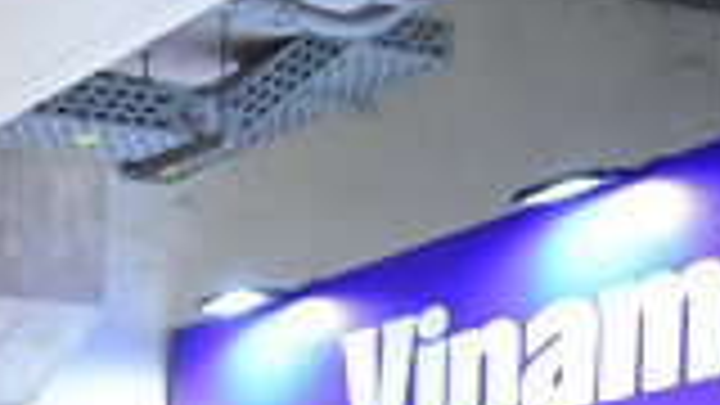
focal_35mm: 105
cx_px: -482
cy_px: 1024
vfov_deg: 9.9
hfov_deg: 17.4
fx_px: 2005
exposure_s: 1/100
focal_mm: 20
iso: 1250
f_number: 2.8
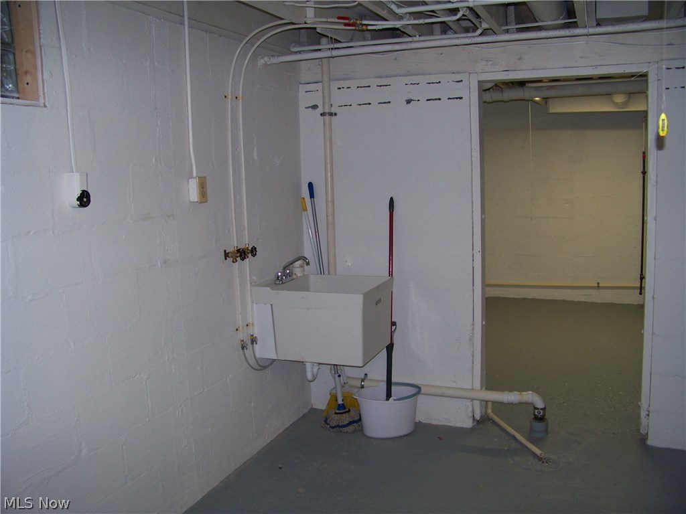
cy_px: 257
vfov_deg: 42.9
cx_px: 343
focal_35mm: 33
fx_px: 654
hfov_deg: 55.4
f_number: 2.8
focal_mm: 5.85
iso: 64
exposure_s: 1/30
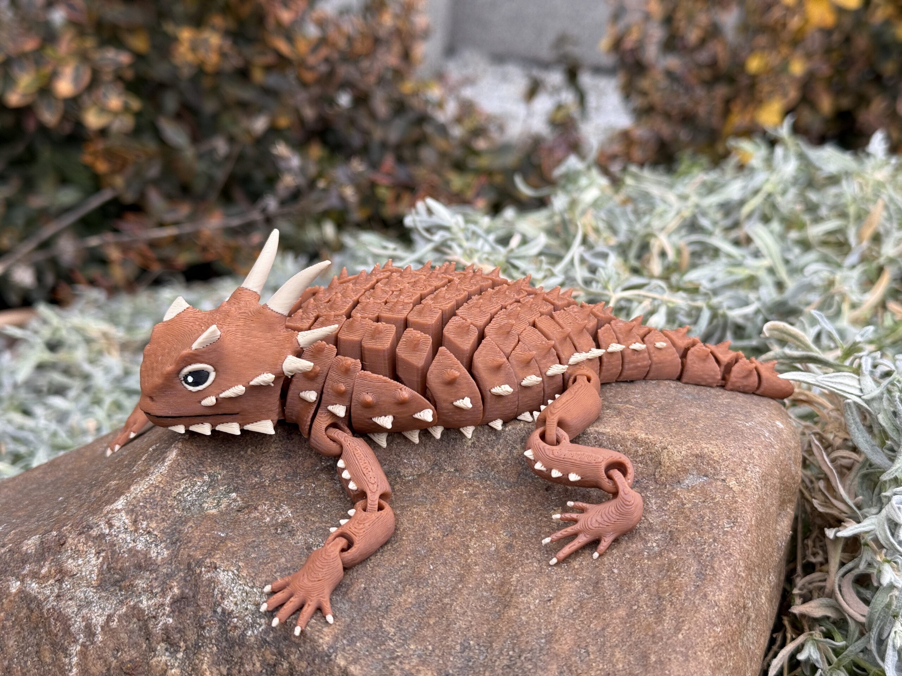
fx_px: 1251
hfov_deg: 39.7
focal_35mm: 48
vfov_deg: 30.3
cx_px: 451
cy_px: 338
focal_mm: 6.76
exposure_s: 1/566
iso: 64
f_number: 1.78
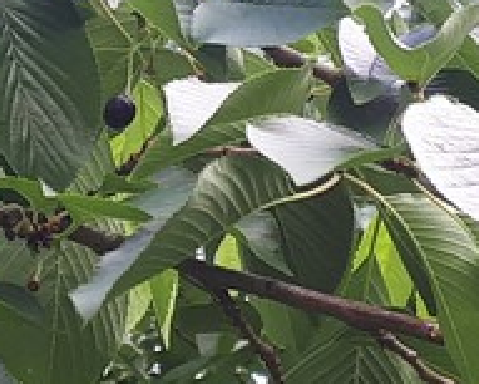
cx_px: 68
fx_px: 723
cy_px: 75
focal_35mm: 51
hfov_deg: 35.0
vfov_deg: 29.0
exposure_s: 1/107
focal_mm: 3.6
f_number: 1.9
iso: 40
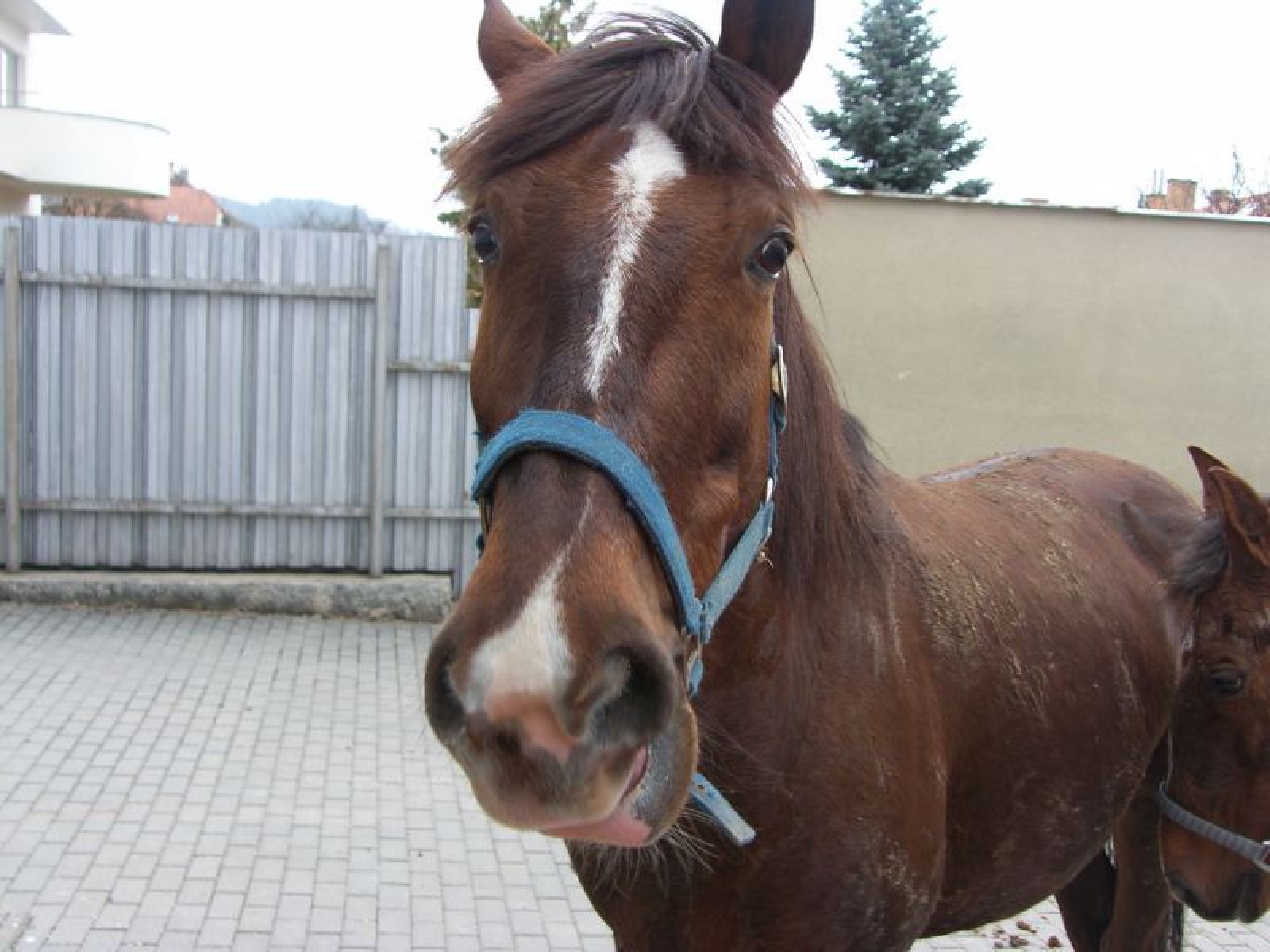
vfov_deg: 40.7
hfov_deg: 52.6
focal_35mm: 35
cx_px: 635
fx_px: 1284
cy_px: 476
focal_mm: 9
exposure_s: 1/50
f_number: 2.8
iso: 50
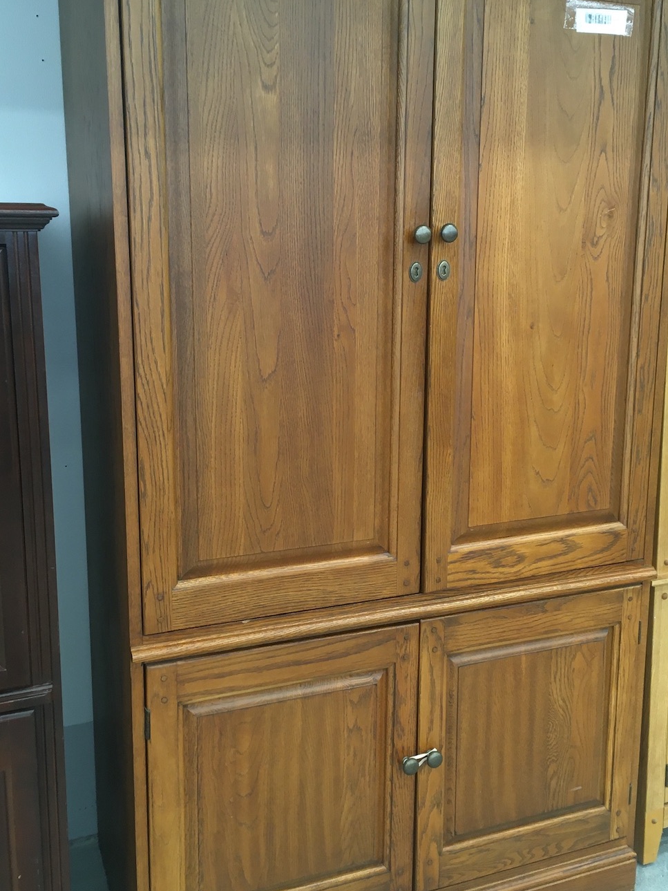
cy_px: 414
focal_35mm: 36
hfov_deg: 39.7
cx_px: 348
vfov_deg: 51.3
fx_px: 926
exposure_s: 1/30
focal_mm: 4.15
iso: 64
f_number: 2.2
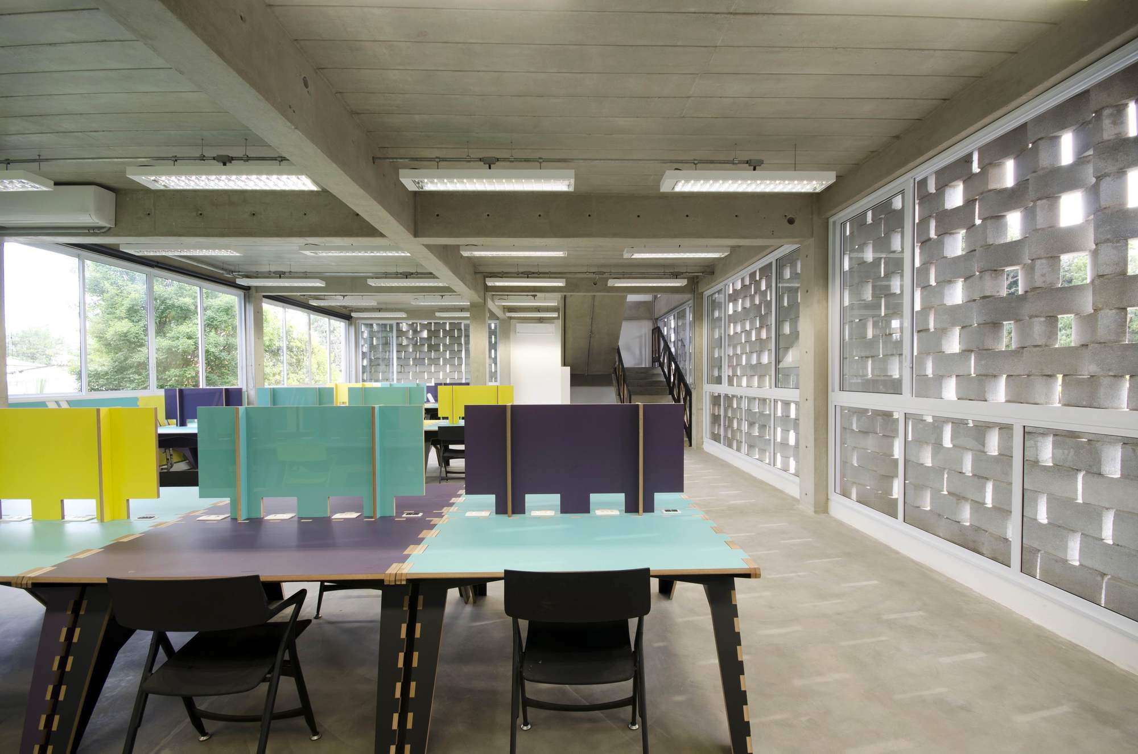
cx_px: 569
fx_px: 473
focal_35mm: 15
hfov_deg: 100.5
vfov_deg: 77.1
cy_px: 377
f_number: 9
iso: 100
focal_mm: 10
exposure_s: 1/5
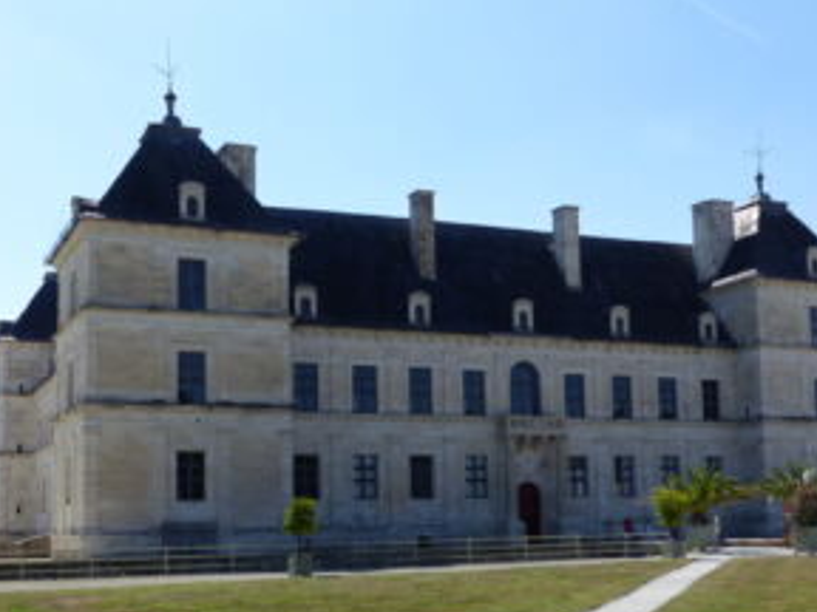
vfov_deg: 29.0
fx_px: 1180
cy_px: 371
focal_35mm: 50
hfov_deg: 38.2
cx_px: 443
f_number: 4
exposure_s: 1/800
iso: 100
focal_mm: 6.3
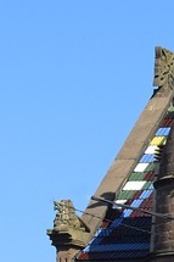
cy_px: -71
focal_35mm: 357
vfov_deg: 5.7
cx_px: 625
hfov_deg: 3.7
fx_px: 2592
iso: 200
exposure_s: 1/200
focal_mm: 48
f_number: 10
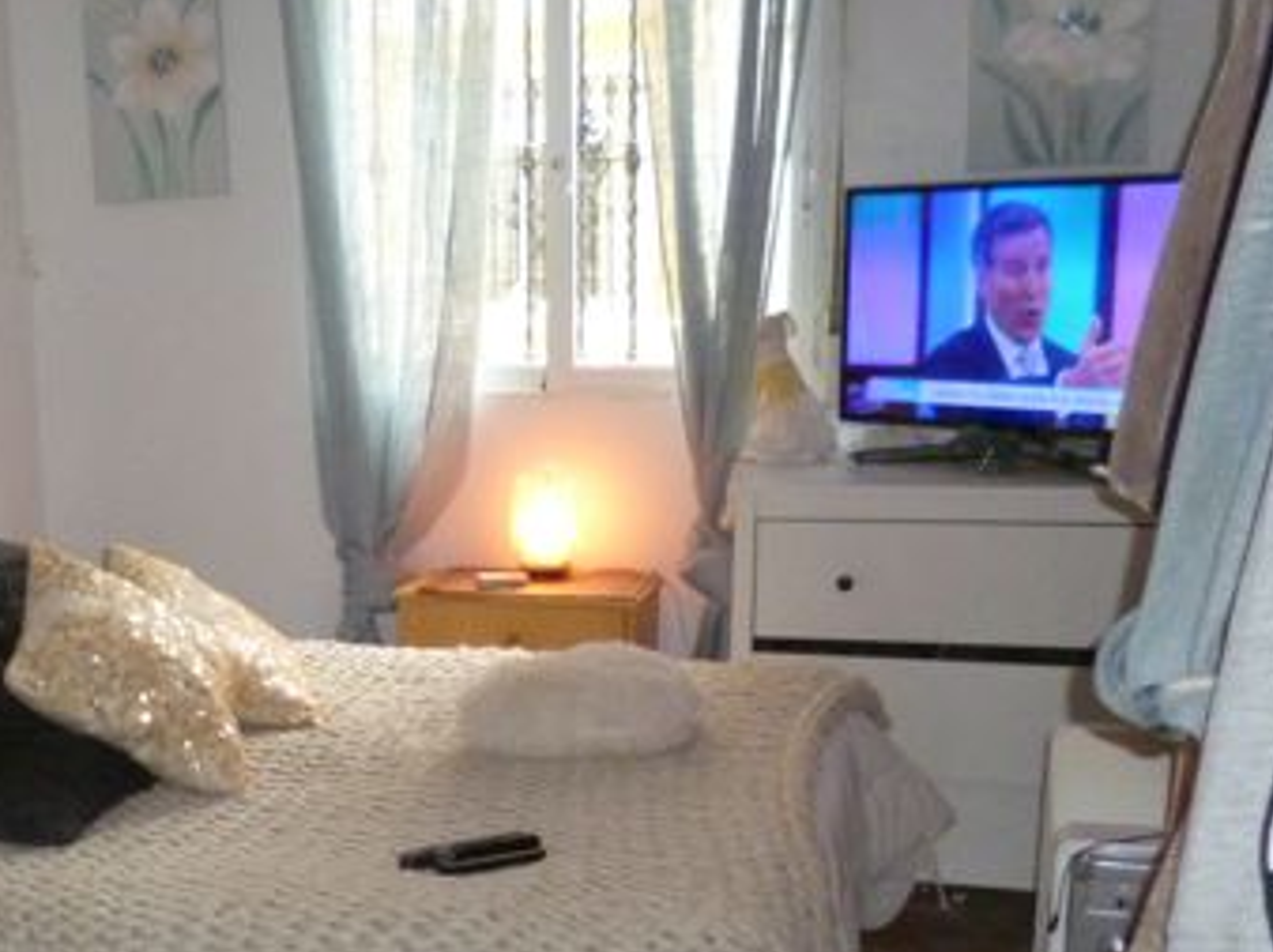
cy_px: 741
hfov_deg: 36.6
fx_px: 1837
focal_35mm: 50
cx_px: 217
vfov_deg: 28.5
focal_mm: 4.3
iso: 400
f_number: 2.5
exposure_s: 1/60
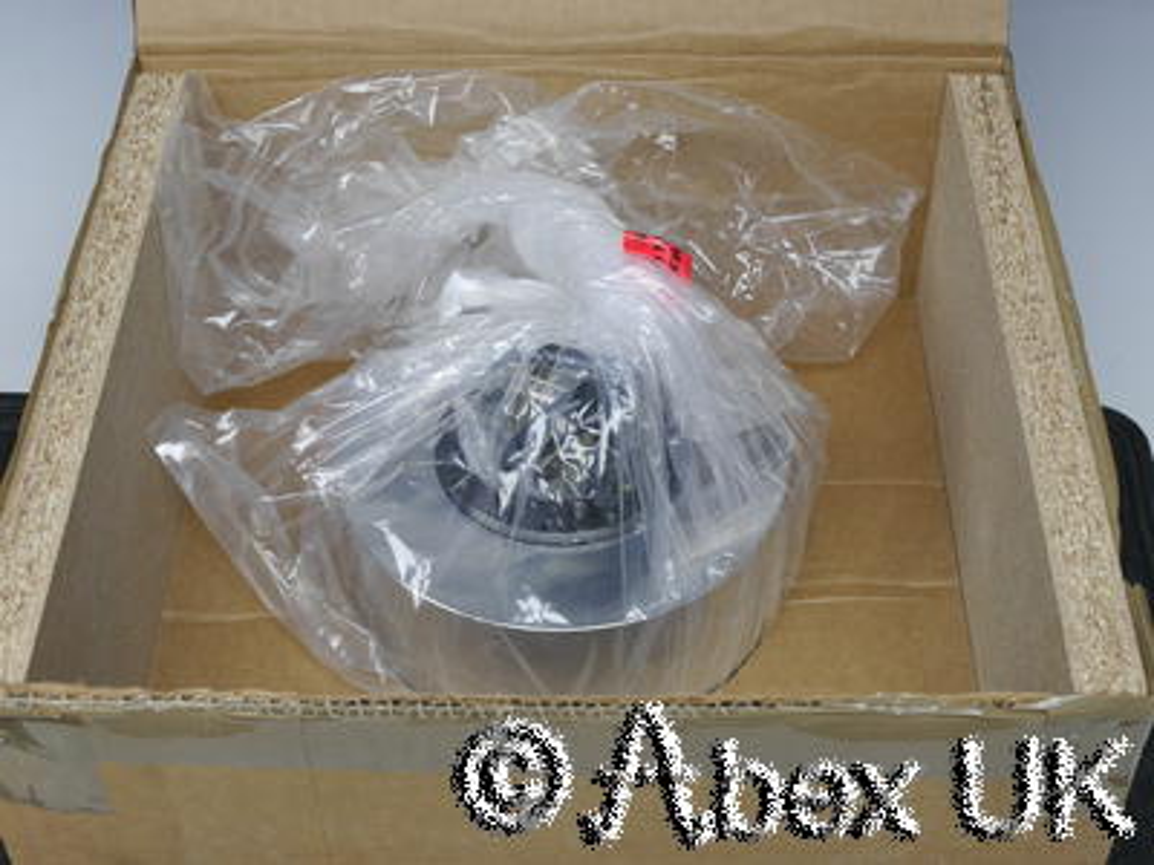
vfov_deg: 26.1
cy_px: 432
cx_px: 577
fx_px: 1867
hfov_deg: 34.3
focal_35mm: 56
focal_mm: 28
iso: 400
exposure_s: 1/20
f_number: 9
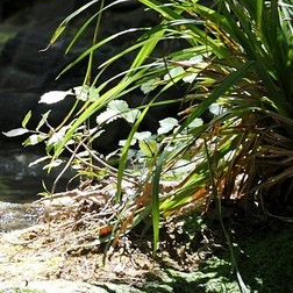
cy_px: -86
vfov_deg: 2.2
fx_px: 7757
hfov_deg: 2.2
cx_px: -274
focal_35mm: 810
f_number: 8
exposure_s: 1/160
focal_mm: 150
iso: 400
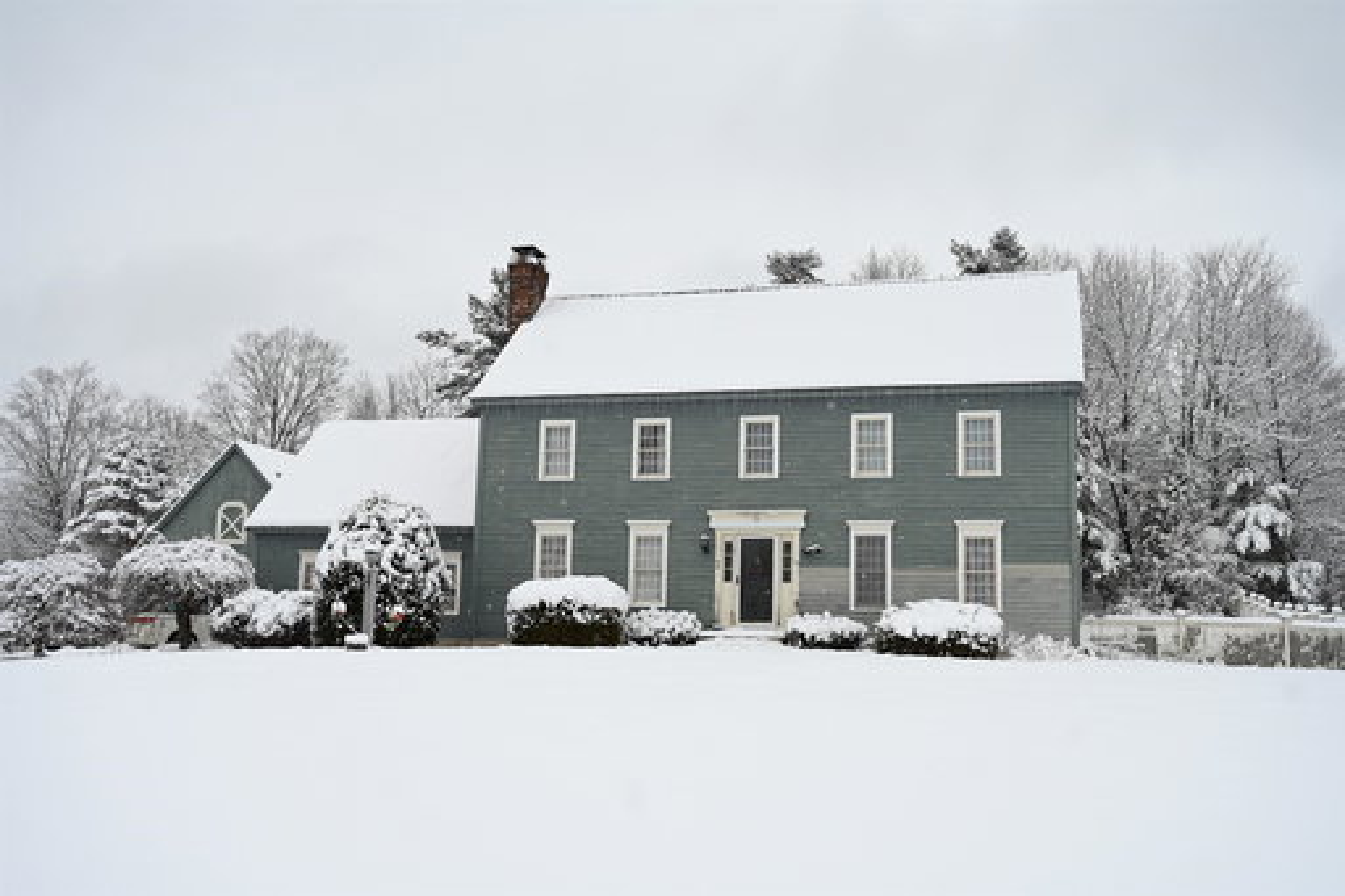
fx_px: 1288
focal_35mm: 34
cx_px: 672
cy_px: 448
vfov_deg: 38.3
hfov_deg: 55.1
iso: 125
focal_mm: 34.5
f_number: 4
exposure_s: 1/400
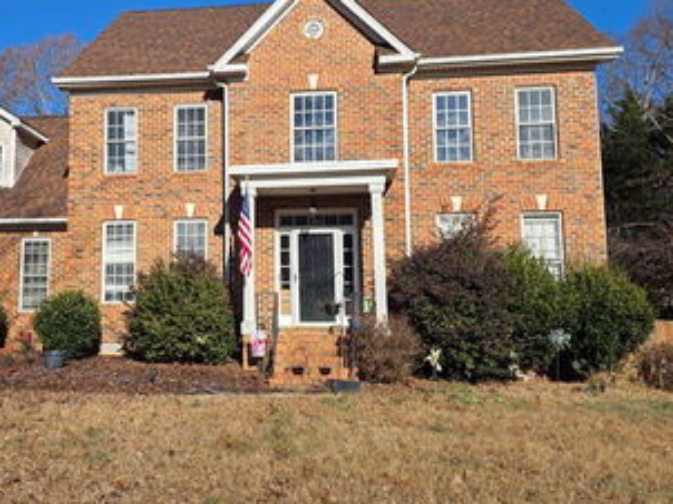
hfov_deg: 47.0
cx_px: 218
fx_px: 758
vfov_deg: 36.7
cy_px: 223
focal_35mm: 39
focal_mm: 6.25
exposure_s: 1/6574
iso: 80
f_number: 1.7
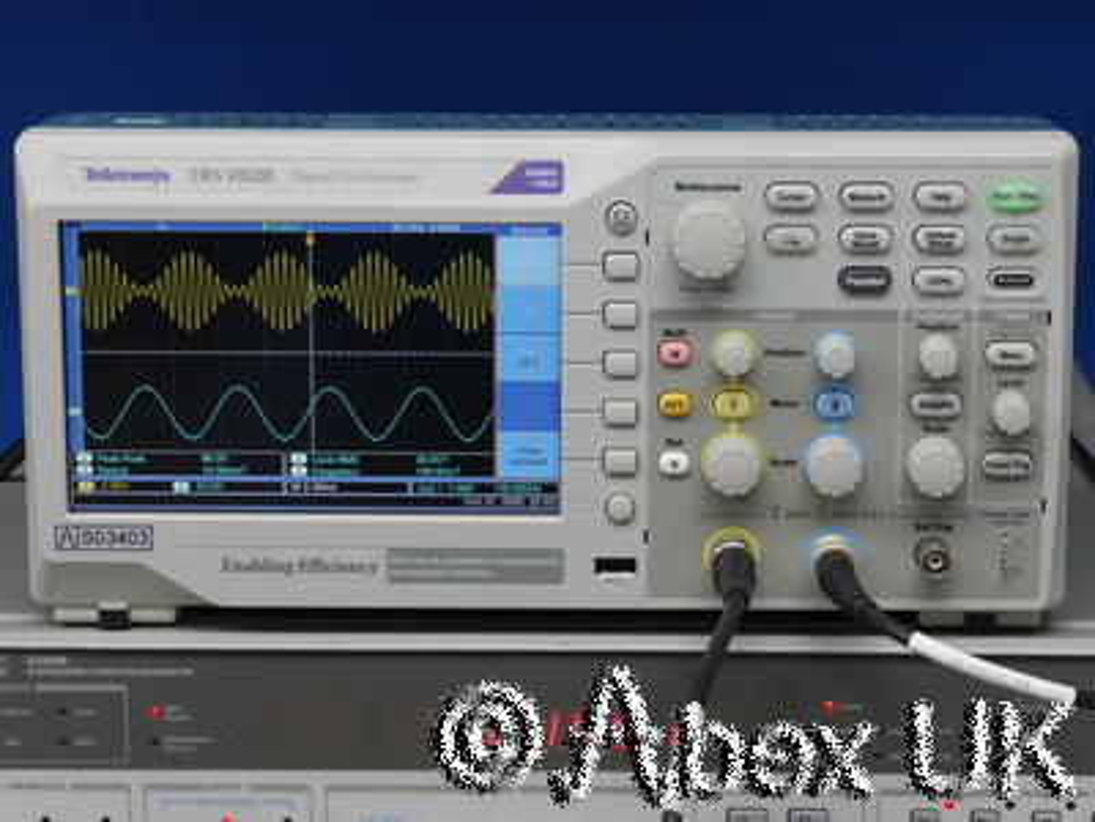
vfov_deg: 13.5
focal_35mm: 110
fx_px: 3480
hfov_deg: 17.9
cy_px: 411
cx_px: 548
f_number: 11
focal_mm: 55
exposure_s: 1/10
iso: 400
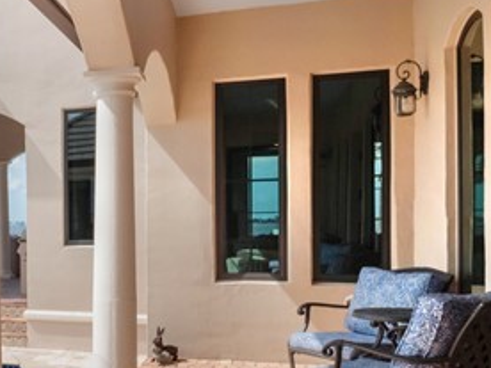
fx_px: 738
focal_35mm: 52
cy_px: 244
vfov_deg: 27.9
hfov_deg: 31.8
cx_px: -73
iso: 200
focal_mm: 7
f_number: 7.1
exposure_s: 1/500
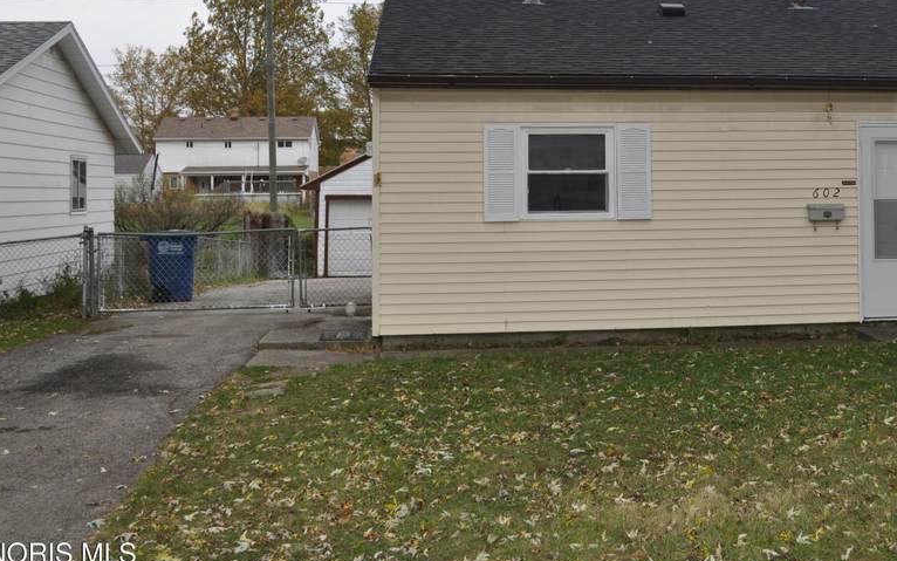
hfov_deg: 38.8
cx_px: 644
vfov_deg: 24.9
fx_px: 1247
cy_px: 101
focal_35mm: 51
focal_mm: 20
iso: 200
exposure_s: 1/200
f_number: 5.6
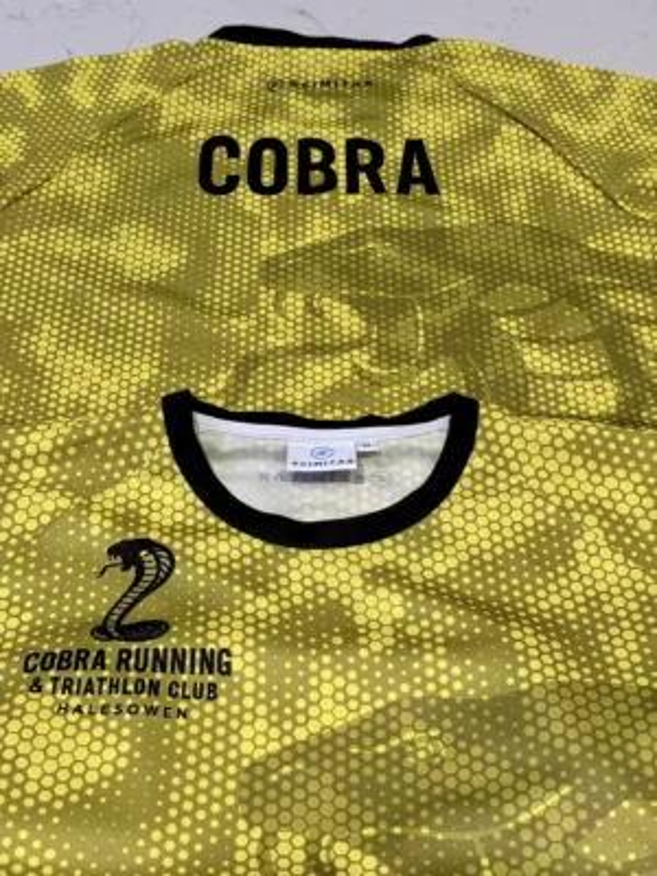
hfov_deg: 30.3
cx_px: 328
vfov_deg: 39.7
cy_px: 438
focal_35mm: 48
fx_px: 1215
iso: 50
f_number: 1.78
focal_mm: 6.76
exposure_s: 1/50
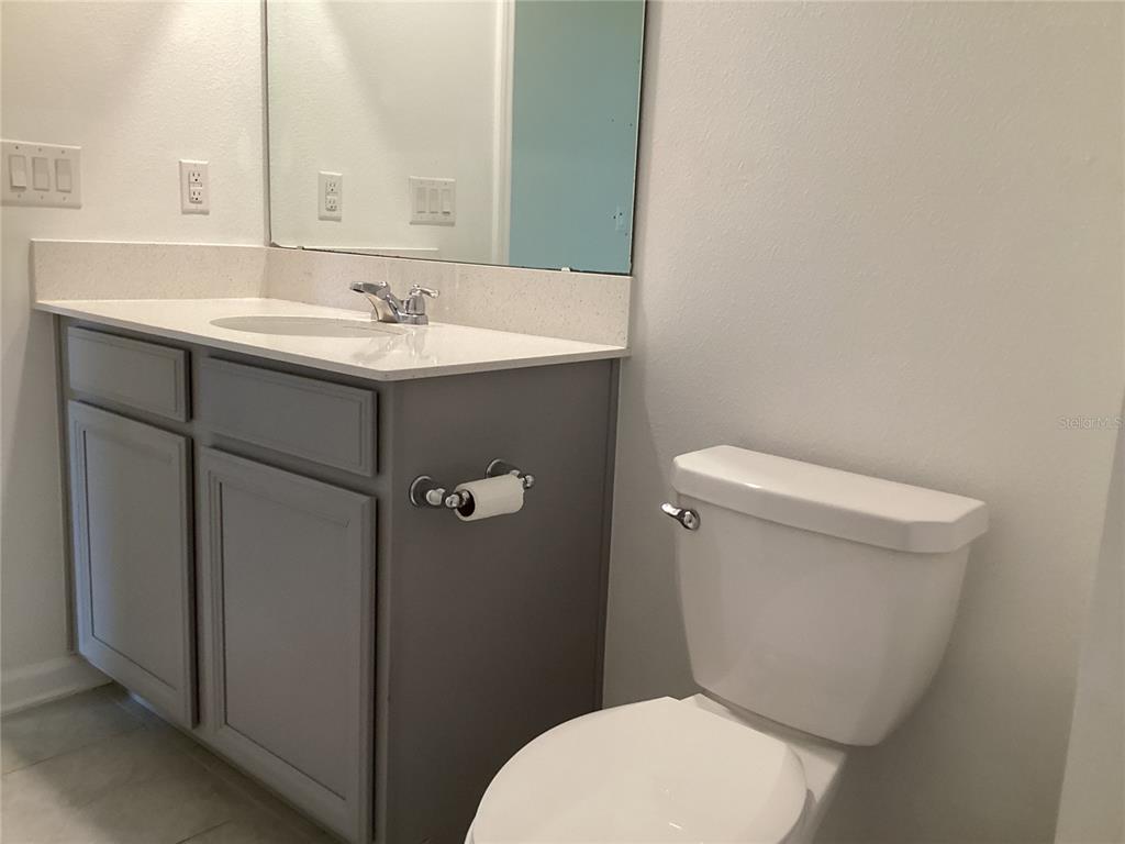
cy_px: 422
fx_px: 1007
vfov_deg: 45.4
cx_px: 562
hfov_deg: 58.4
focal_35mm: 31
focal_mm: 3.3
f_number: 2.4
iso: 200
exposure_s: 1/60
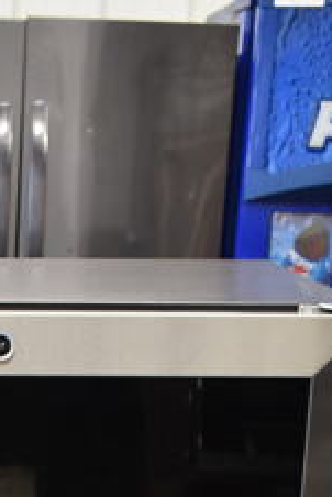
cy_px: 854
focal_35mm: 109
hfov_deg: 12.4
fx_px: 1505
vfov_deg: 16.2
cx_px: -20
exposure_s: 1/30
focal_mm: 18
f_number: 3.5
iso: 640
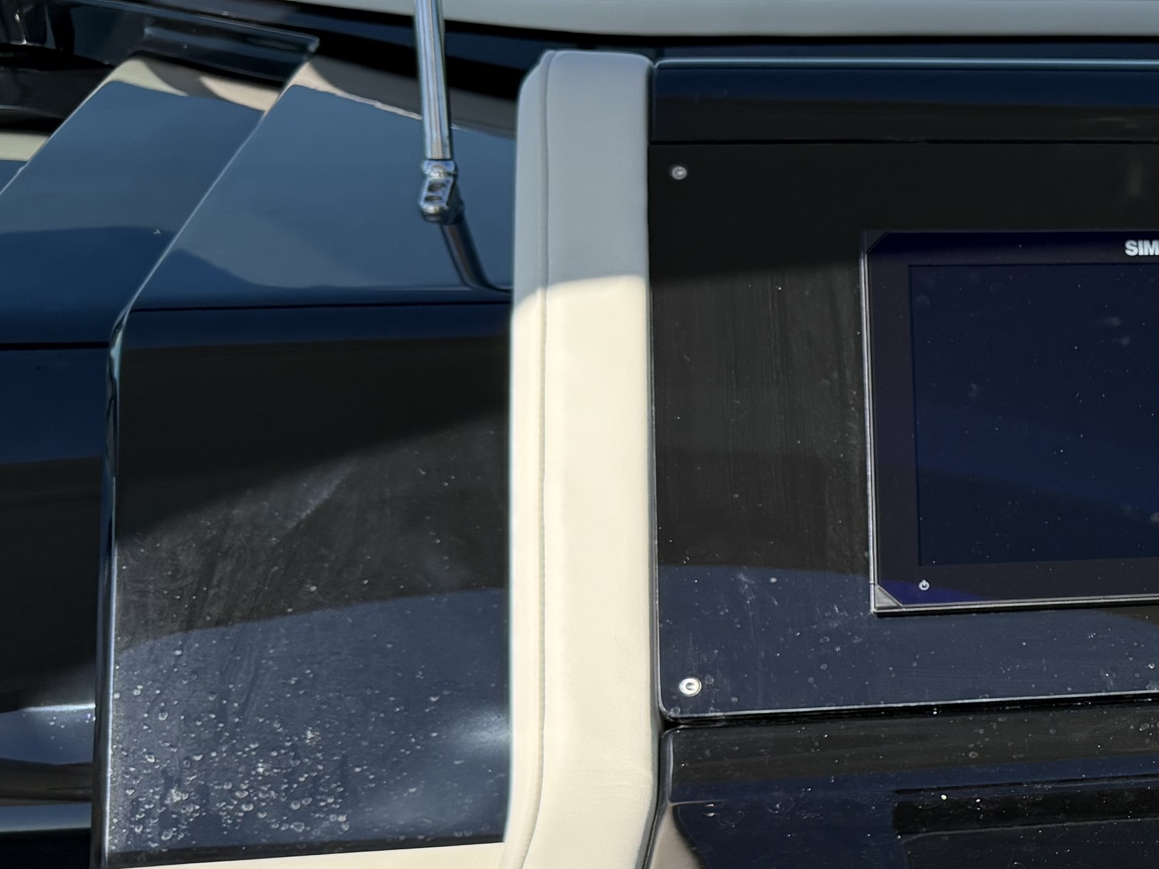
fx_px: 2310
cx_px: 1547
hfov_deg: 24.3
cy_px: 611
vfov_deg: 21.2
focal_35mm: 69
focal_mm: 6.76
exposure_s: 1/3425
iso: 100
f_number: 1.78
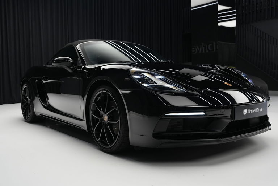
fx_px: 270
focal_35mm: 35
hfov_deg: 54.4
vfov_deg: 37.9
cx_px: 139
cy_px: 93
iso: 1250
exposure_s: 1/60
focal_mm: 35
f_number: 4
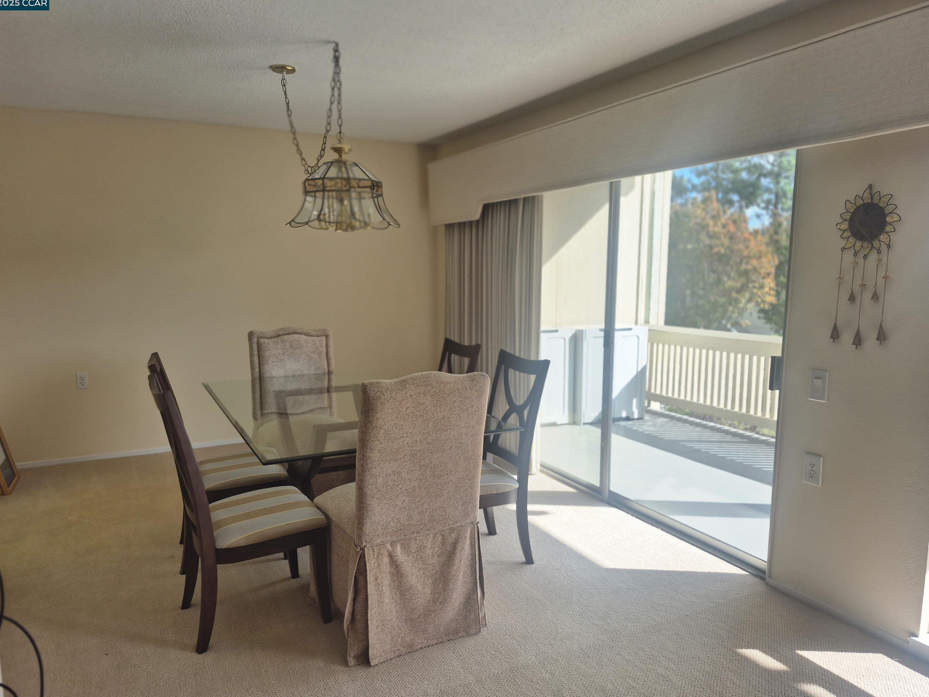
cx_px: 471
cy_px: 358
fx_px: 644
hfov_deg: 71.6
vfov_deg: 56.8
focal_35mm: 24
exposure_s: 1/598
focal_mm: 5.4
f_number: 1.8
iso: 25
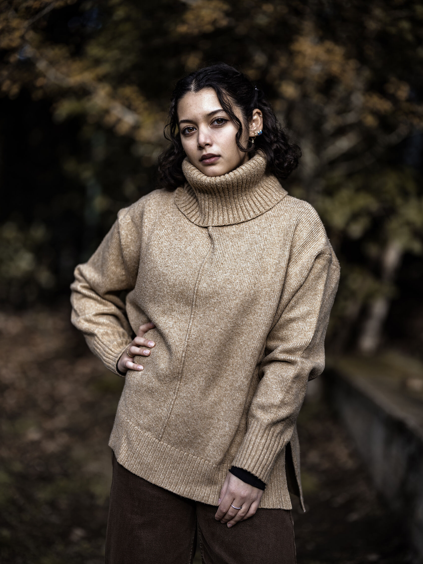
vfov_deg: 27.4
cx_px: 217
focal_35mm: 71
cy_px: 295
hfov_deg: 20.7
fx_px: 1157
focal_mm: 85
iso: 100
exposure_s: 1/800
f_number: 1.8
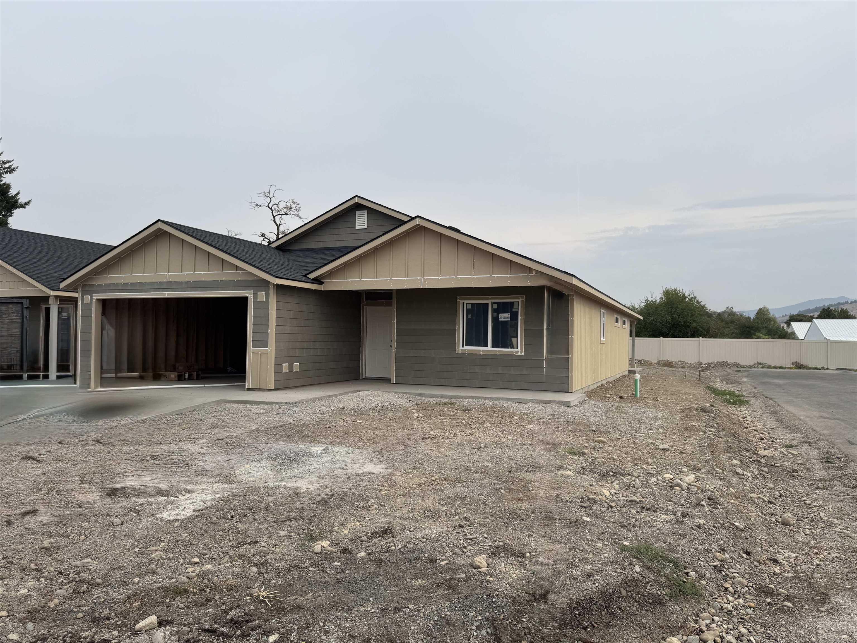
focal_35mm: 24
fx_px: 594
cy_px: 322
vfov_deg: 56.8
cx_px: 428
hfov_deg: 71.6
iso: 80
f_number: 1.78
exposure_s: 1/3413
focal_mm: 6.76
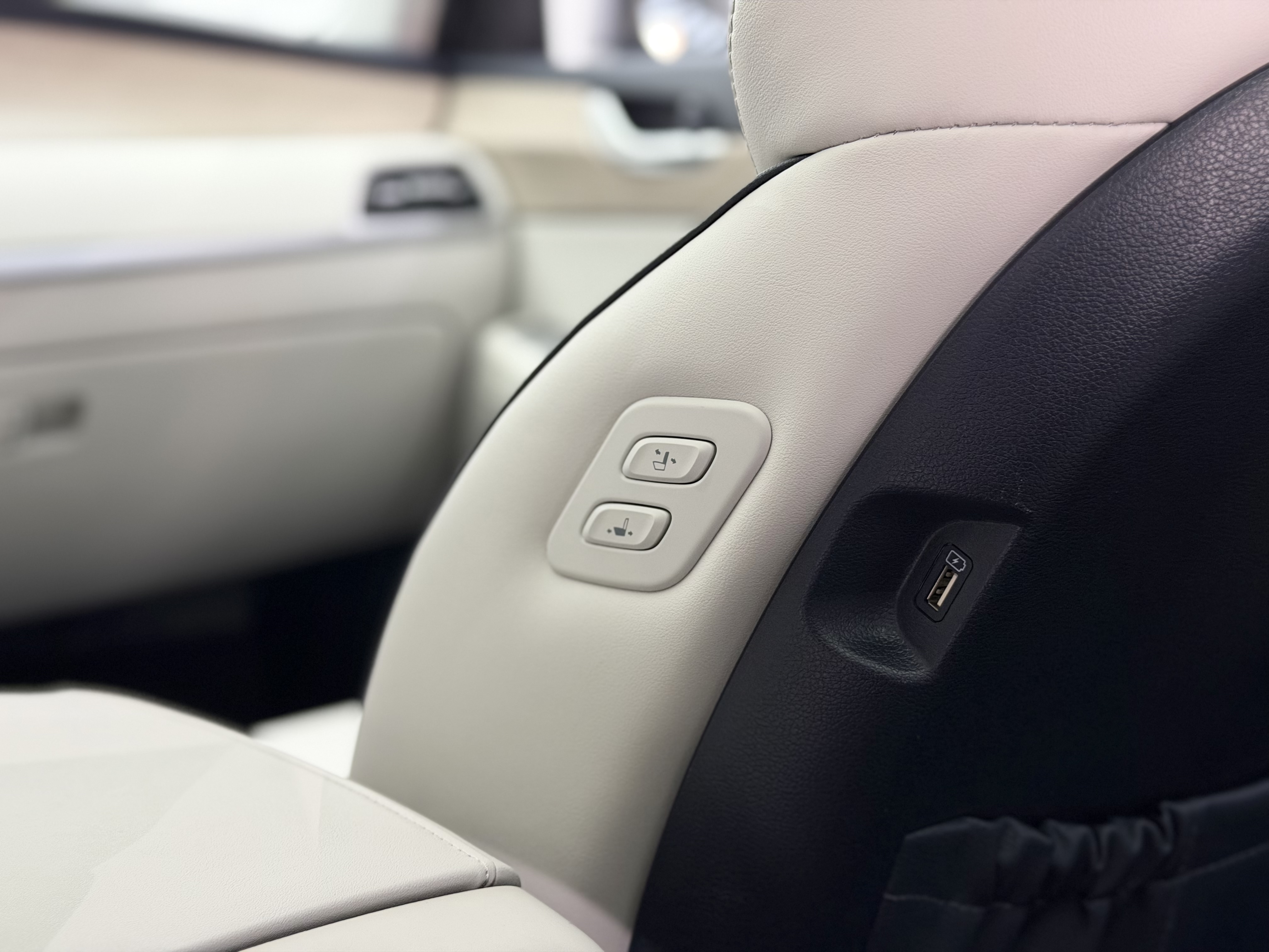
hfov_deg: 39.7
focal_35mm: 48
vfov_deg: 30.3
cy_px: 476
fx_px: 1760
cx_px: 634
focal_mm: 6.76
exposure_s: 1/50
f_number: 1.78
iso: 250
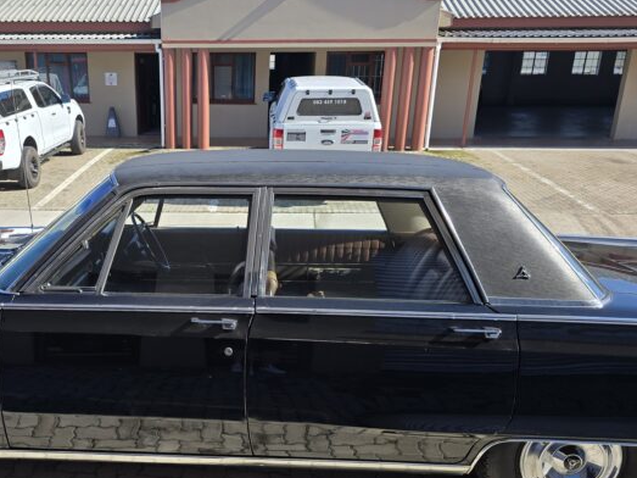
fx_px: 644
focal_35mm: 35
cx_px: 207
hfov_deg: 51.6
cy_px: 313
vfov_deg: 40.3
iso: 12
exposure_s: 1/499
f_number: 1.7
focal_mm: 6.3
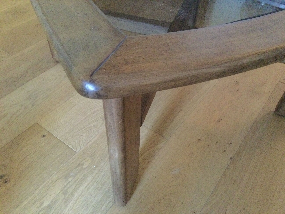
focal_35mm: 31
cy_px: 107
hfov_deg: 58.4
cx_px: 142
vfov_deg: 45.4
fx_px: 255
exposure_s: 1/17
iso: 640
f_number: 2.4
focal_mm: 3.3
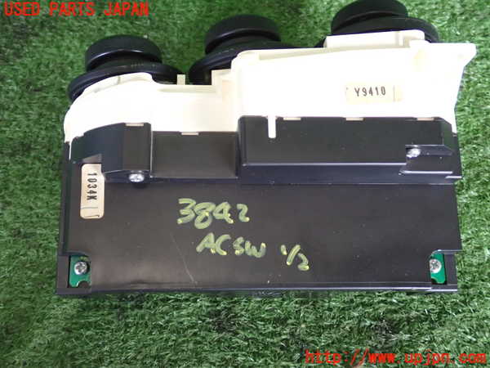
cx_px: 245
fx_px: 580
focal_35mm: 41
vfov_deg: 35.1
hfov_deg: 45.8
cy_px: 184
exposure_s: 1/40
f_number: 2.8
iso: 320
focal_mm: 7.31
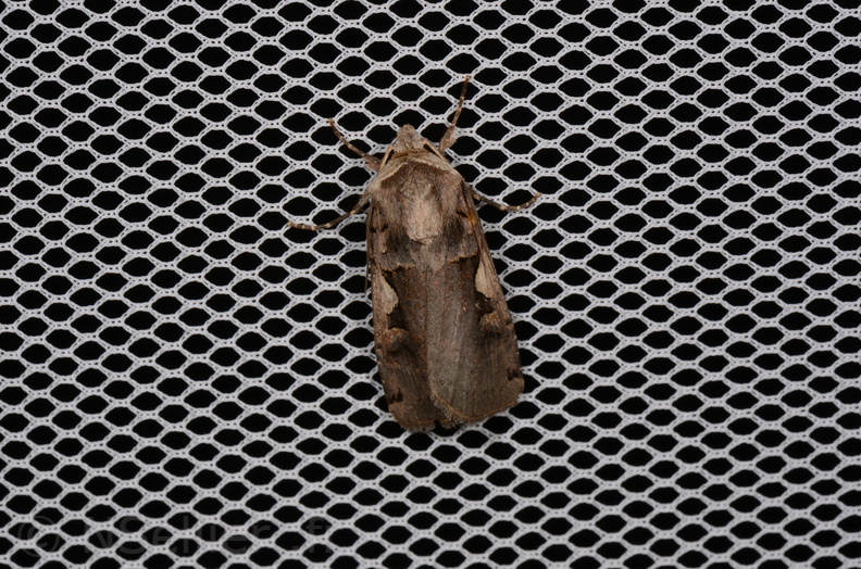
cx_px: 430
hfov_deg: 16.1
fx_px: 3042
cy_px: 284
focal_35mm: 128
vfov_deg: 10.7
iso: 100
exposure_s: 1/60
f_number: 22
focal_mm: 85
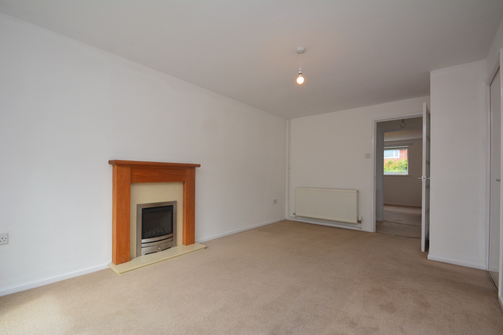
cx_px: 252
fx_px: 210
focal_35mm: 15
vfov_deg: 77.3
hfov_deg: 100.4
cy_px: 168
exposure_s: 1/125
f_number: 9
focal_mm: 10
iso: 560
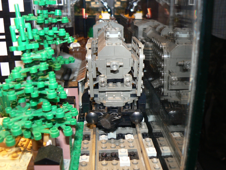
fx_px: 242
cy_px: 84
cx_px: 114
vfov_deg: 38.7
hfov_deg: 50.1
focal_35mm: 37
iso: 100
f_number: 2.8
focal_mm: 6
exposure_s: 1/30
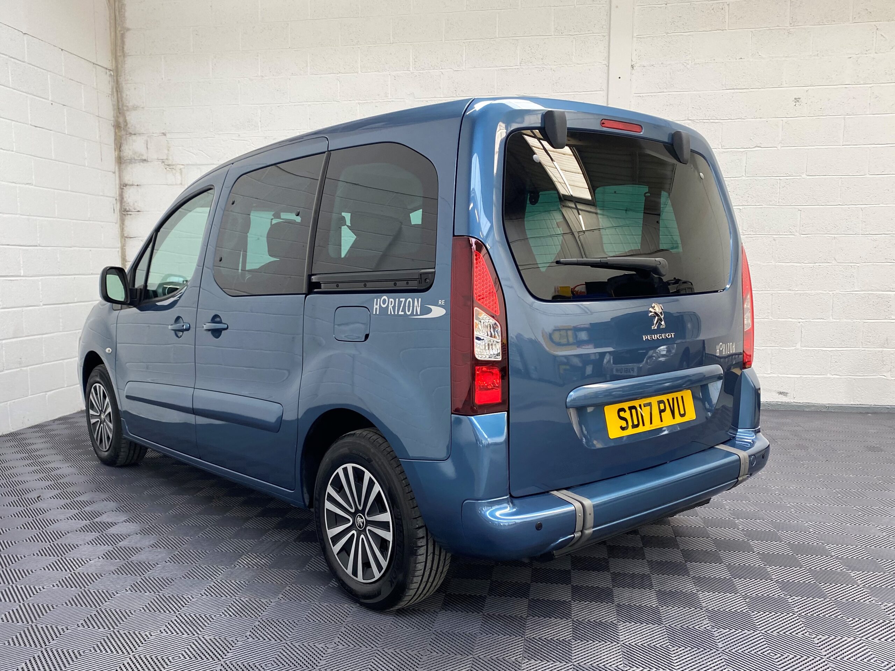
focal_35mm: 26
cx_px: 448
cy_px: 336
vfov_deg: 53.1
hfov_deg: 67.3
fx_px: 672
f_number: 1.8
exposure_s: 1/100
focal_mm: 4.25
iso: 64
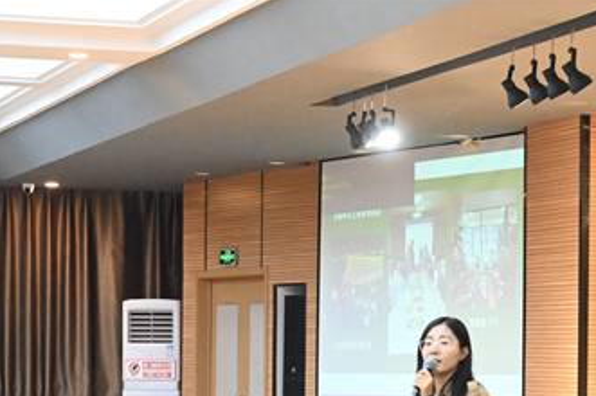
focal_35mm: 145
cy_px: 380
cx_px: 357
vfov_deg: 9.4
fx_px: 2398
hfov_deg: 14.2
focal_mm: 50
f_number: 6.3
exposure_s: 1/160
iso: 10000
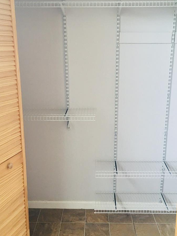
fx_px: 266
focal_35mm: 39
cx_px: 93
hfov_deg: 36.8
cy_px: 121
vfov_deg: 47.9
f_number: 2.2
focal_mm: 4.15
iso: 50
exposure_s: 1/33
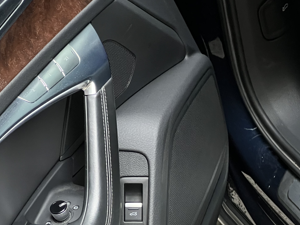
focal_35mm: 160
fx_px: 1387
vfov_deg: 9.2
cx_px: 191
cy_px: 211
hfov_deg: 12.3
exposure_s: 1/60
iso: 320
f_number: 2.8
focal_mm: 9
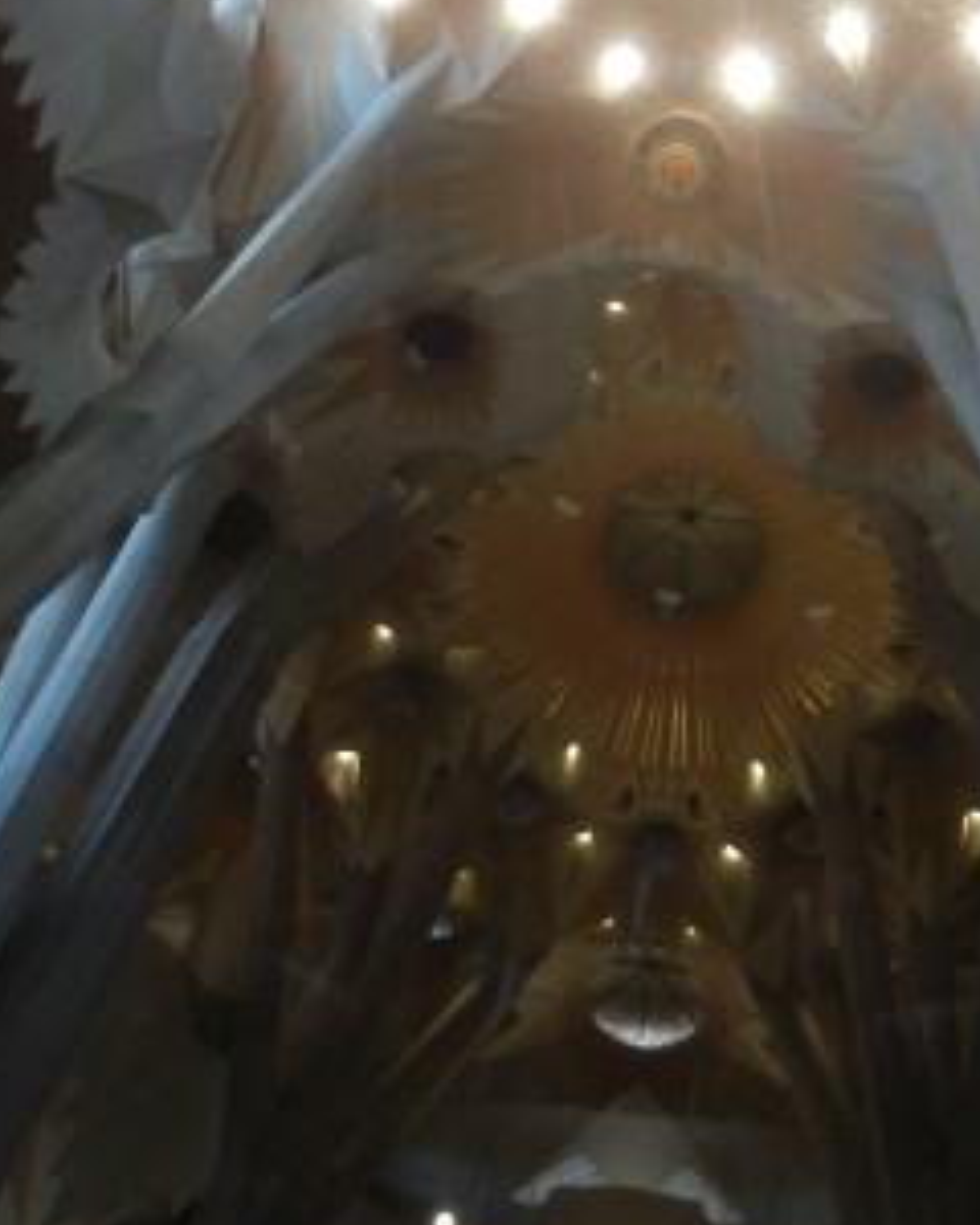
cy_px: 229
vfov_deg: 24.9
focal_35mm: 75
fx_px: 2719
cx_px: 694
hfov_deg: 20.3
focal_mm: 5.4
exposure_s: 1/30
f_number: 3.5
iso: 264
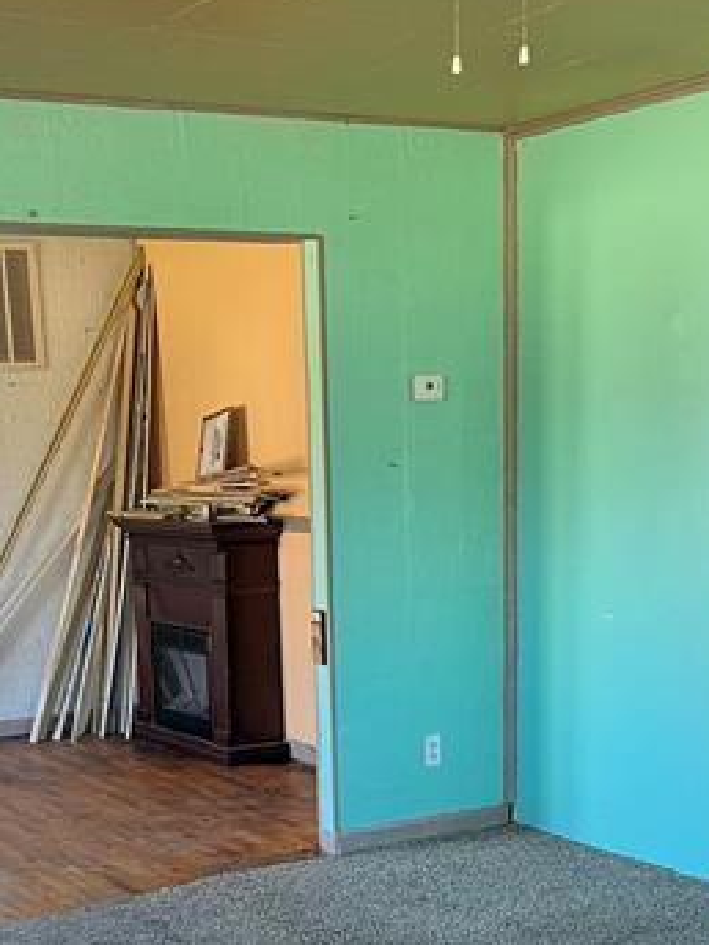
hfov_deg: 25.2
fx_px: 1584
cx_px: 305
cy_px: 753
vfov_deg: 32.4
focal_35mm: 58
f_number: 1.5
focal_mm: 5.7
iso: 125
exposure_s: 1/73
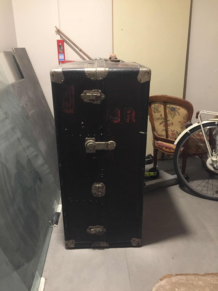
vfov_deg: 61.7
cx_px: 109
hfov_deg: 48.2
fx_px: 244
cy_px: 146
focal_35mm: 29
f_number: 2.2
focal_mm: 4.15
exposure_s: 1/17
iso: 250
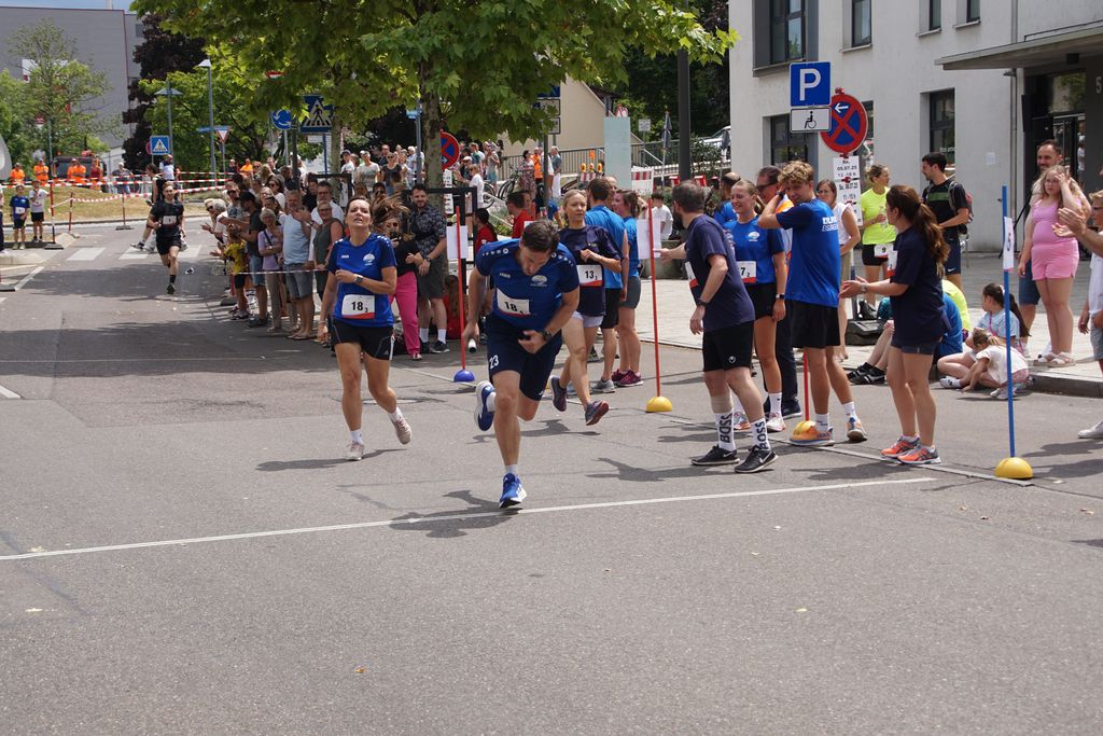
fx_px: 2068
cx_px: 552
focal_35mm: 68
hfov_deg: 29.9
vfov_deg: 20.2
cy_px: 368
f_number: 6.3
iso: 100
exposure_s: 1/320
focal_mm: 45
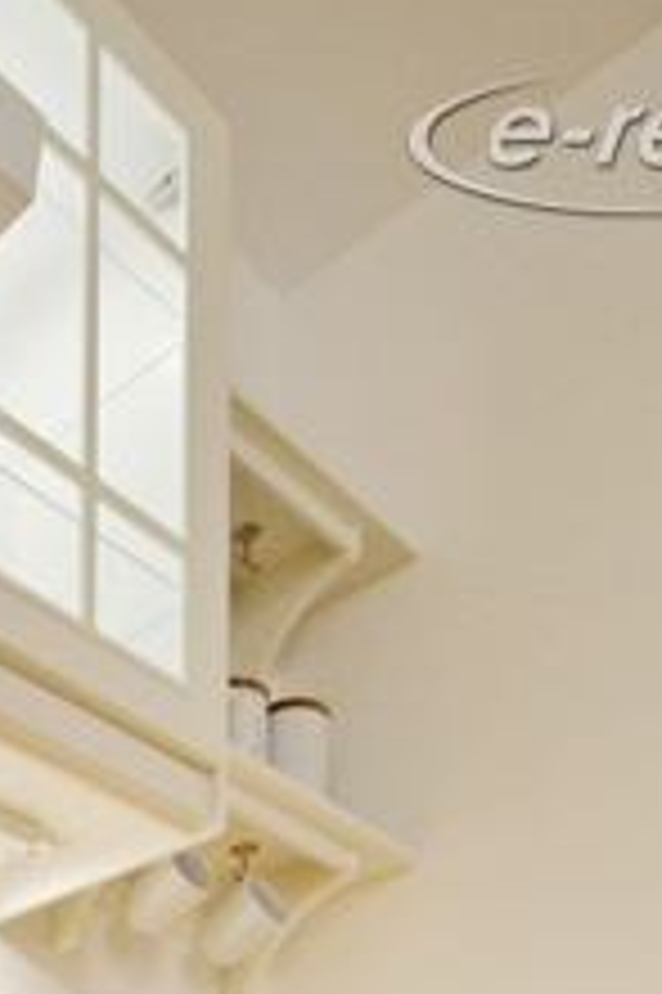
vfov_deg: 29.5
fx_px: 1243
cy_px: 1439
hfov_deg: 28.1
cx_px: 9
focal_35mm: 45
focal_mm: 10
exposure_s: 1/50
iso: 560
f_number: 3.5
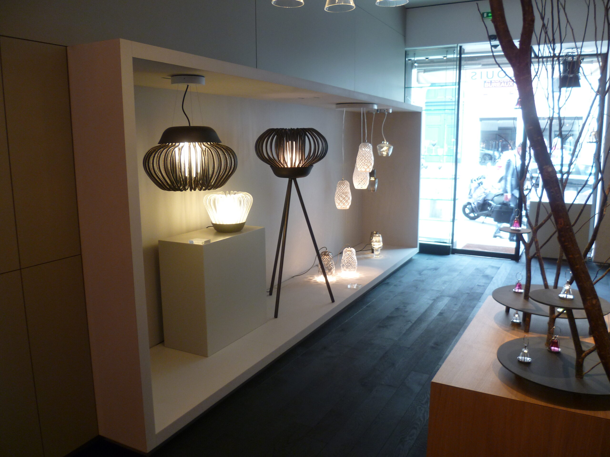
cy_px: 228
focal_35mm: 28
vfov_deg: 49.7
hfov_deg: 63.4
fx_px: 493
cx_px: 305
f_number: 2.8
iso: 125
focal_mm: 5
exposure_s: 1/30
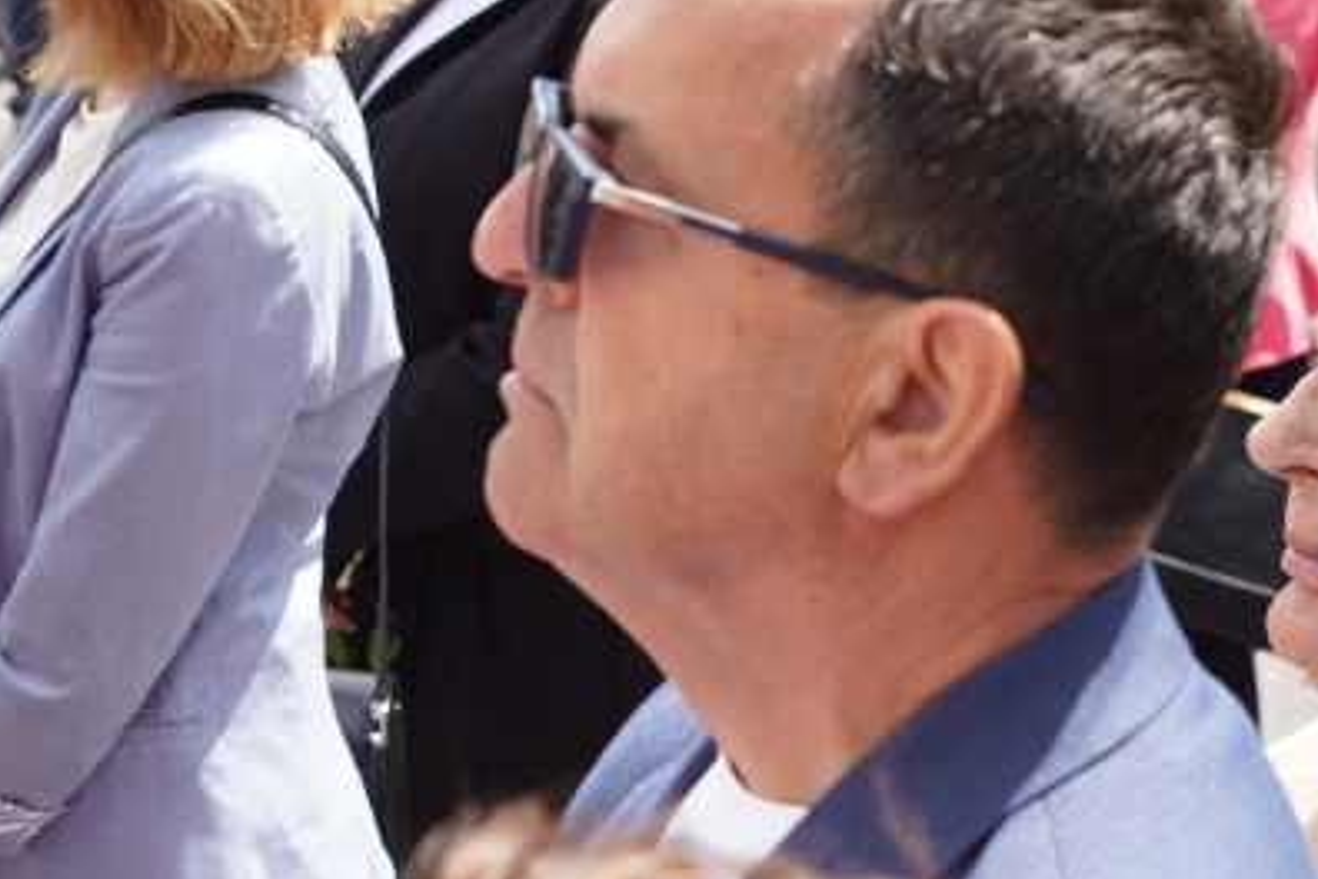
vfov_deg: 7.4
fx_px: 6736
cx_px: -296
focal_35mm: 184
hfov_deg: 11.0
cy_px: -5
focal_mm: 56
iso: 100
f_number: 6.3
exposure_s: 1/160
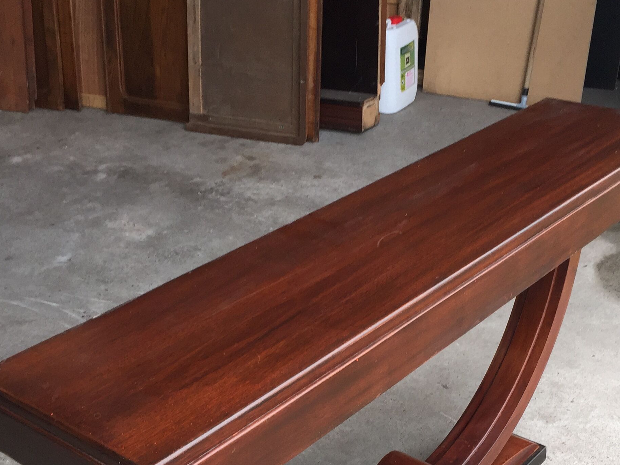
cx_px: 353
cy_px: 386
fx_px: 931
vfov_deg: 27.4
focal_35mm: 52
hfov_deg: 36.8
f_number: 2.2
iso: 50
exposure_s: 1/100
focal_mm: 4.15
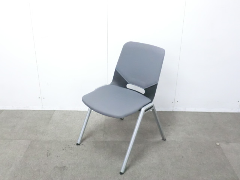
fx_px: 263
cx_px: 120
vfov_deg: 37.7
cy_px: 90
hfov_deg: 49.0
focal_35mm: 38
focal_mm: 6.9
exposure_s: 1/40
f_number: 3.9
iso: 800
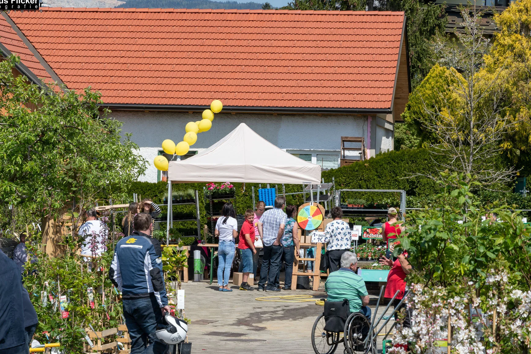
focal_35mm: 133
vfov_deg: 10.3
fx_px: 1962
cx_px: 260
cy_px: 181
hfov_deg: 15.4
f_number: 11
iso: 200
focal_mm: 80
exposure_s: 1/320
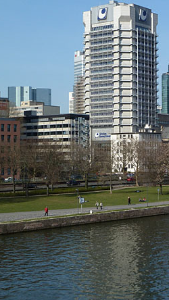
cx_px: 164
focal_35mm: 81
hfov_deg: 14.7
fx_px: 645
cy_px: 151
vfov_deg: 26.2
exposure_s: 1/500
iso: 80
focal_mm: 9.1
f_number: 5
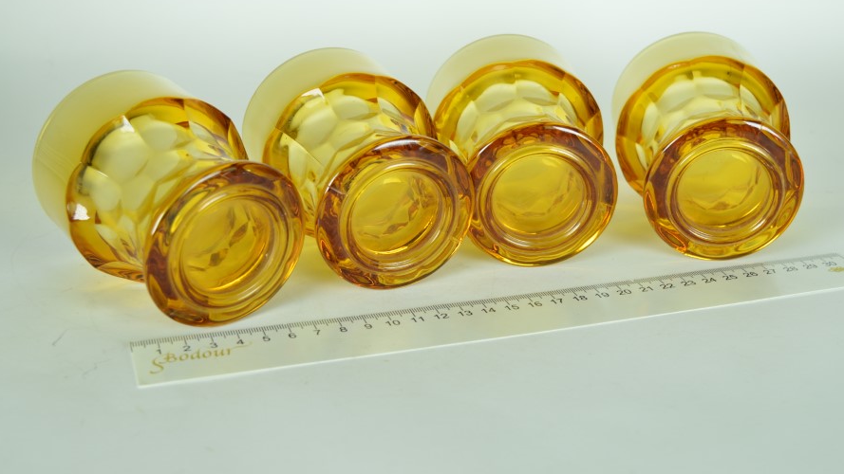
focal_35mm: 54
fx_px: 1208
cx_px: 422
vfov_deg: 22.2
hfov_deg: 38.5
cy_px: 196
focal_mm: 34
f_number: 6.3
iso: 100
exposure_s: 1/125
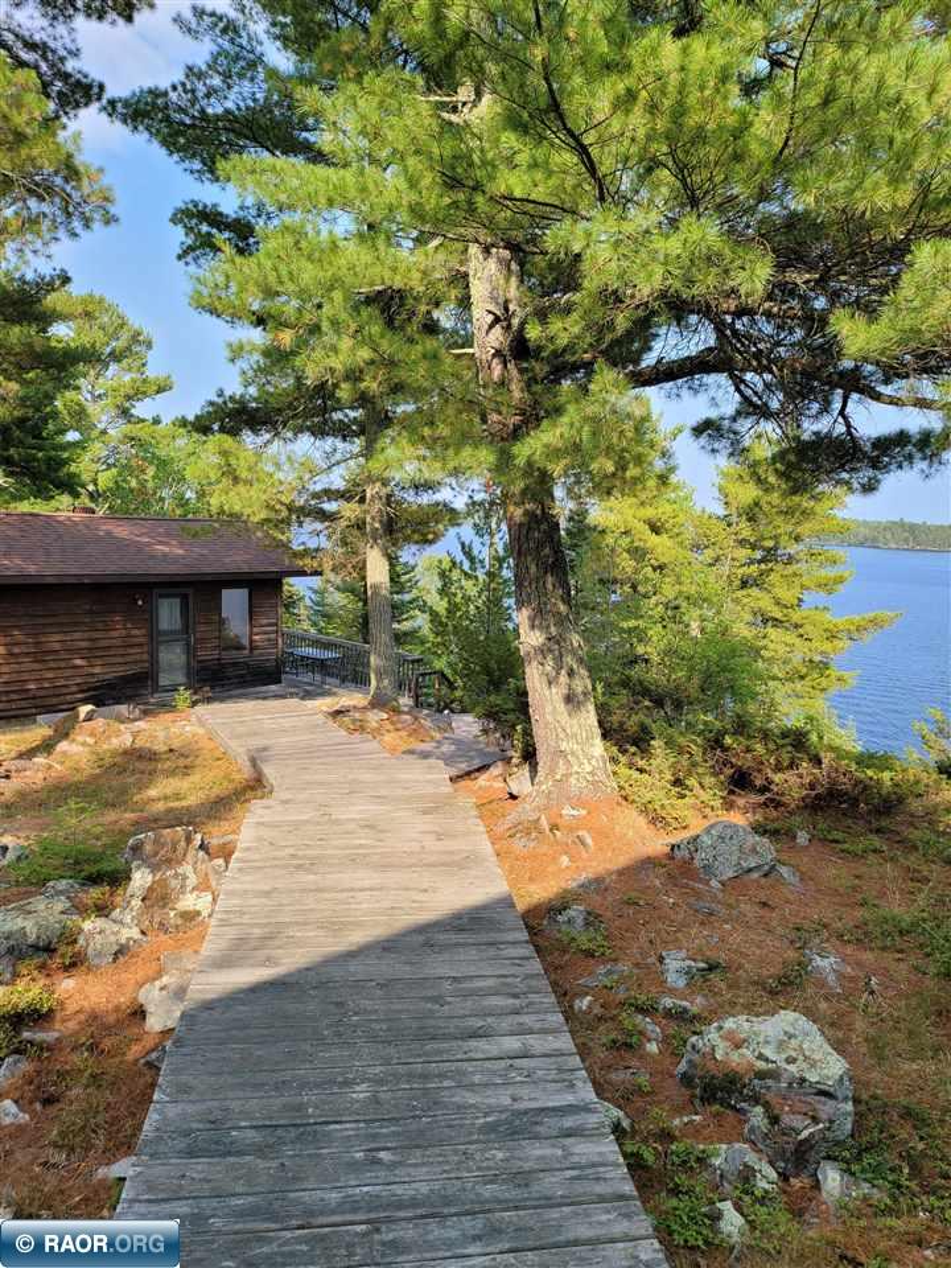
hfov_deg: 53.1
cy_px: 634
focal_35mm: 26
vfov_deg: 67.3
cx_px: 476
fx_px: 952
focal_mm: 5
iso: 40
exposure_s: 1/899
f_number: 1.8
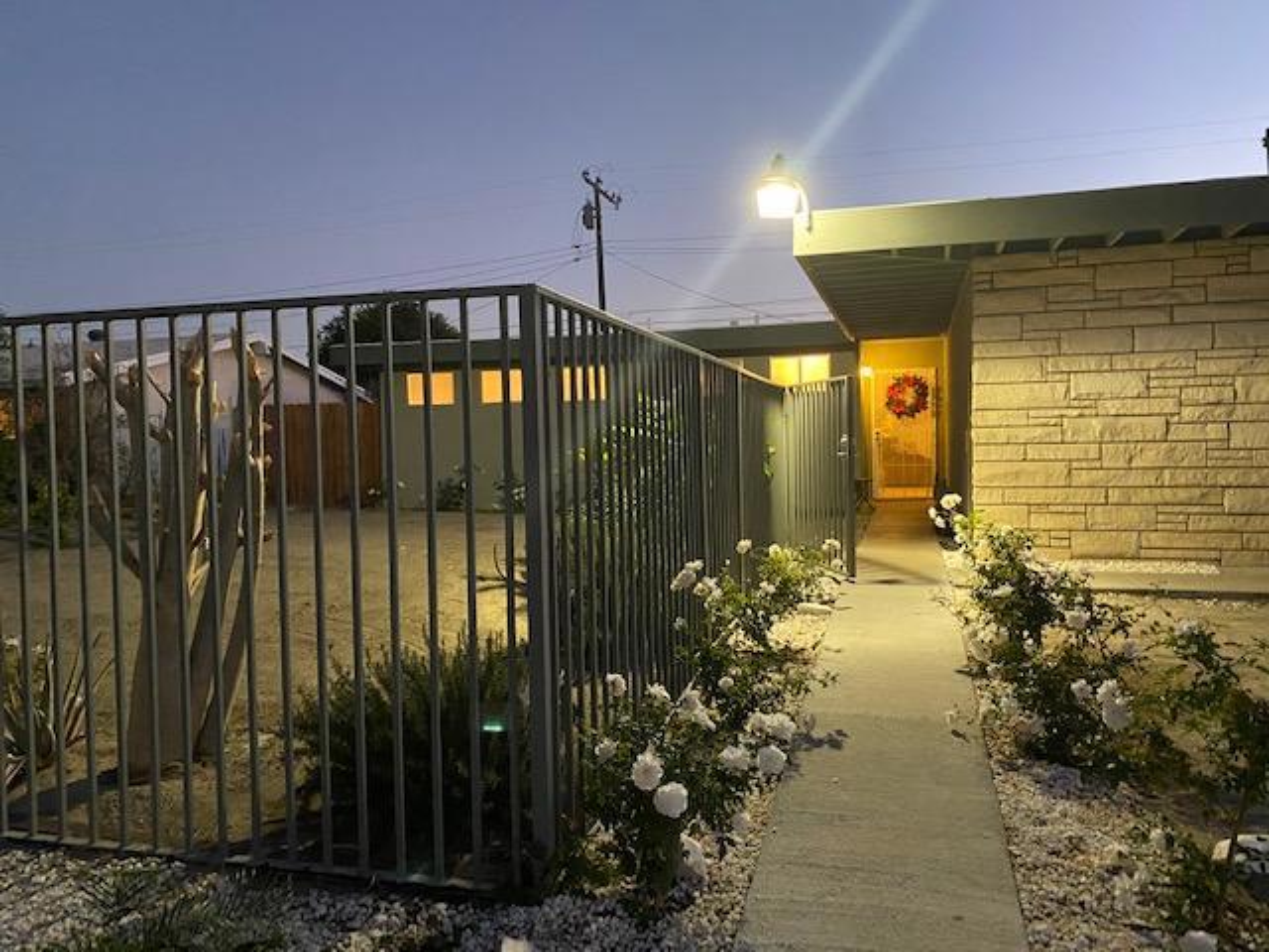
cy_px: 476
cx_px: 634
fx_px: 953
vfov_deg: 53.1
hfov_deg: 67.3
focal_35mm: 26
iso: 640
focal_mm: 4.25
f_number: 1.8
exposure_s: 1/30
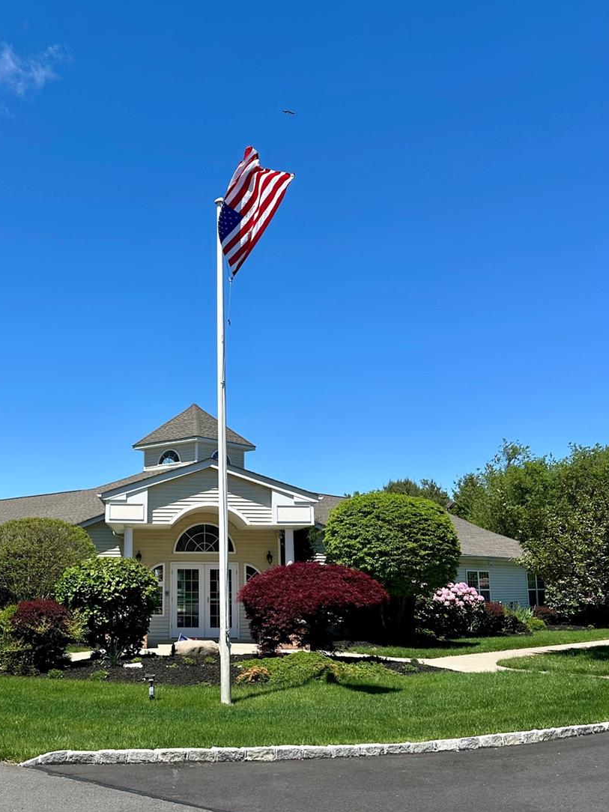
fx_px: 798
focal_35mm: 34
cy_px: 437
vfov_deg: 53.9
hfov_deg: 41.0
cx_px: 184
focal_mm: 6.86
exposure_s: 1/4348
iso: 80
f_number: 1.78
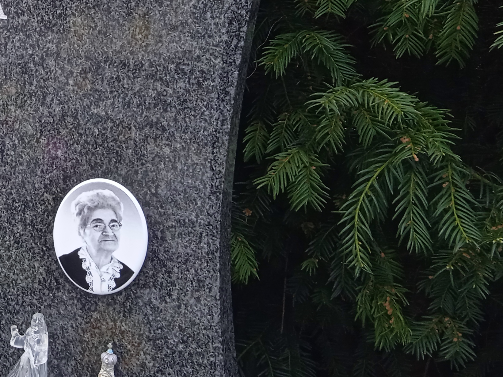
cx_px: -128
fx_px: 1031
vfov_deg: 20.5
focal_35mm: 71
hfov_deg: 24.4
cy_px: 92
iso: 111
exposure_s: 1/170
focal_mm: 3.43
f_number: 2.2
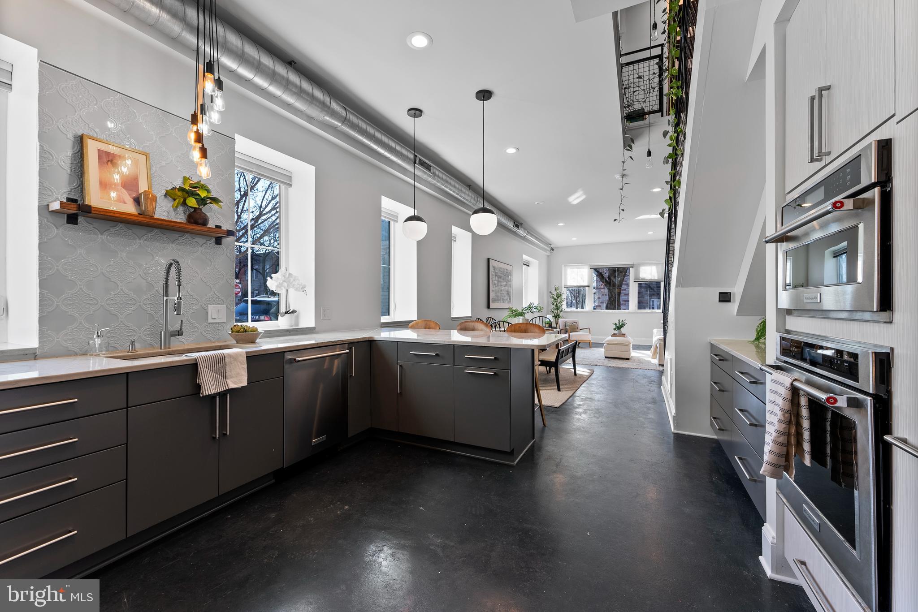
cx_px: 459
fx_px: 357
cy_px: 306
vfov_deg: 81.2
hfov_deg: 104.2
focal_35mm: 14
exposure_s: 1/3
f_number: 8
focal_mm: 14
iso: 100
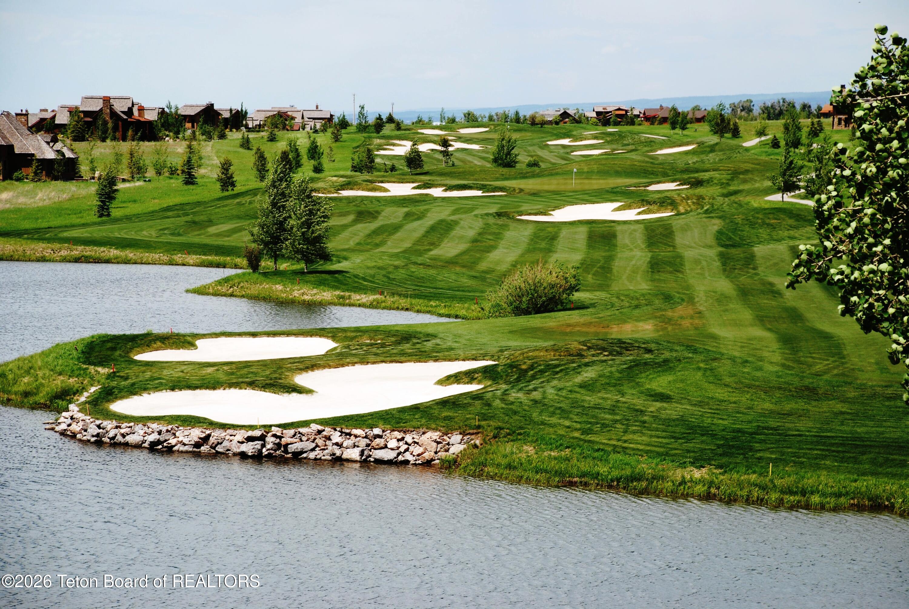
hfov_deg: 15.2
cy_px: 304
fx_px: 3413
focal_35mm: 135
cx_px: 454
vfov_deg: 10.2
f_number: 5.6
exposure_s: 1/500
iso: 125
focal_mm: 90
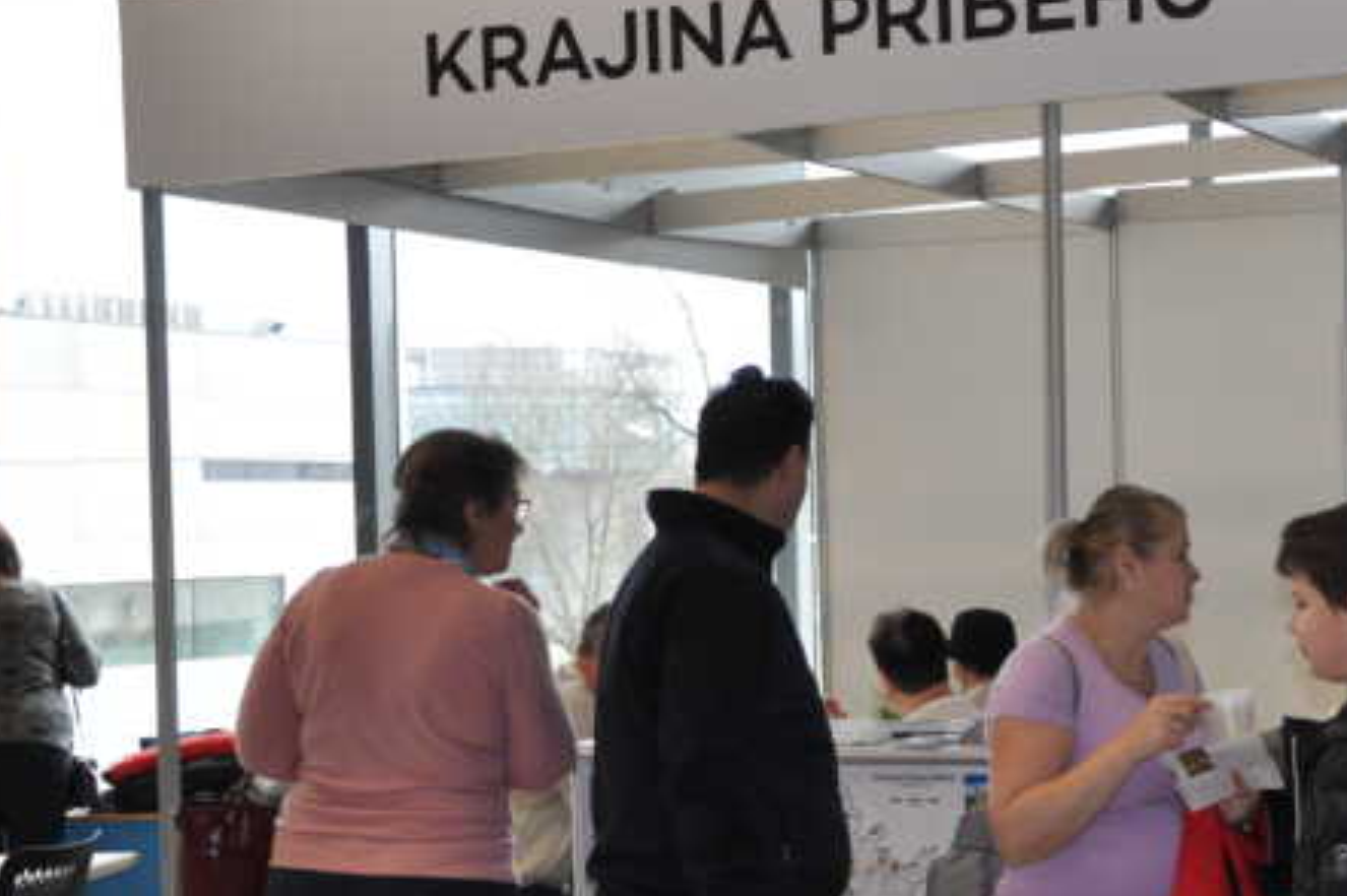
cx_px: 1097
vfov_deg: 20.0
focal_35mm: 68
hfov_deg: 29.0
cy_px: 550
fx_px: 2539
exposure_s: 1/160
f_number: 4
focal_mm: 25
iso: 400
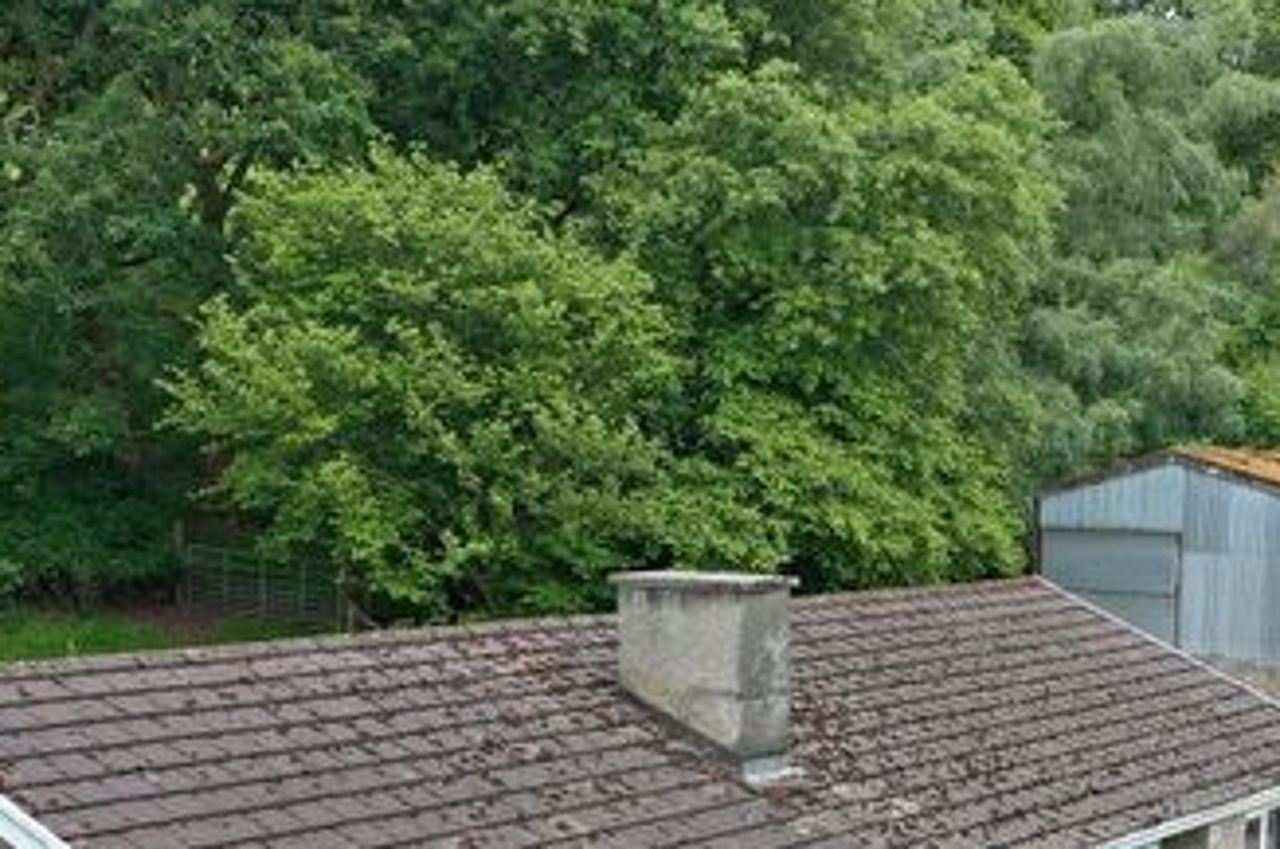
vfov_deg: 21.6
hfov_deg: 33.2
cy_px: 880
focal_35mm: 60
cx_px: 842
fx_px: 2130
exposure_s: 1/120
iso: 100
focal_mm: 10.26
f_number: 4.5
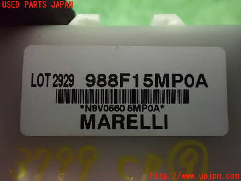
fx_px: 209
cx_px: 120
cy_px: 90
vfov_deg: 46.8
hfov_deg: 60.0
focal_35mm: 30
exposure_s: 1/25
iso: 1600
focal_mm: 5.4
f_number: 2.3
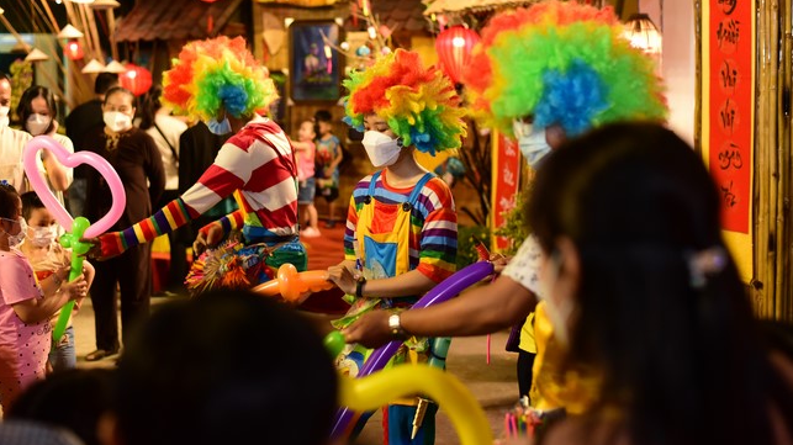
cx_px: 395
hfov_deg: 39.2
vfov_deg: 22.6
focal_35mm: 53
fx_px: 1114
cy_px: 203
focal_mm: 50
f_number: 2.5
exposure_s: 1/160
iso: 2500
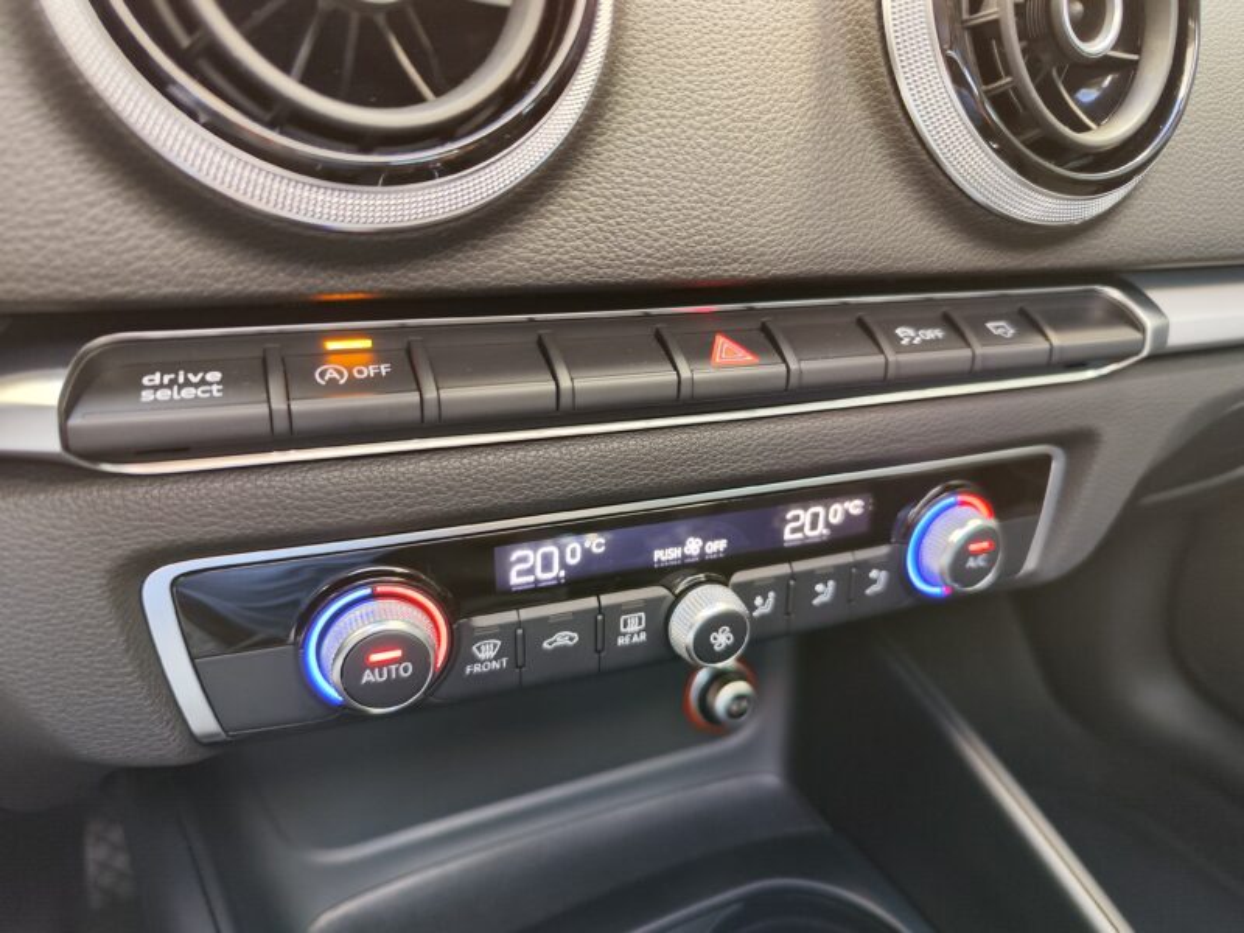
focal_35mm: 23
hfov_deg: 73.9
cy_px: 466
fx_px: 827
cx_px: 622
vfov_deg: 58.9
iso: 513
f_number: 1.69
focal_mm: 7.01
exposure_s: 1/50
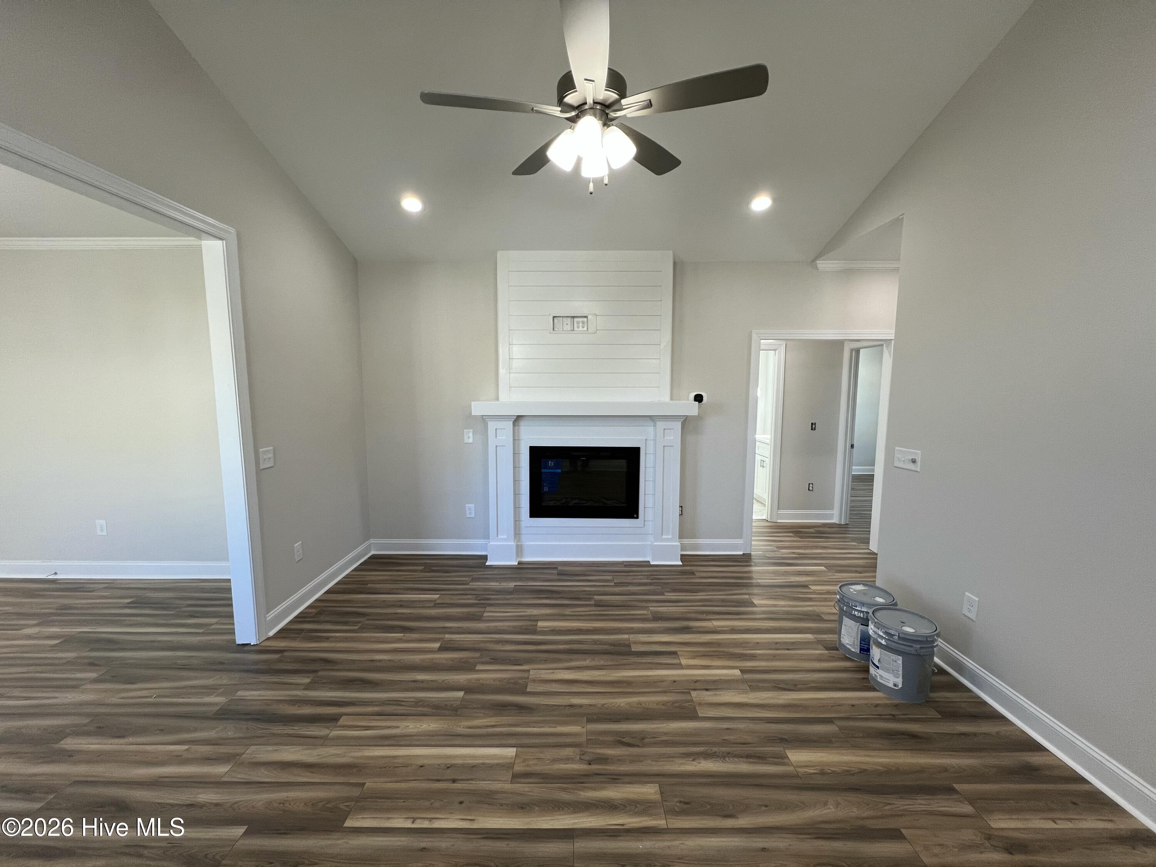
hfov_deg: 106.2
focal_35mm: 13
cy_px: 434
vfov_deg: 89.9
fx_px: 434
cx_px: 578
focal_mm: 1.57
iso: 125
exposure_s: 1/120
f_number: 1.8
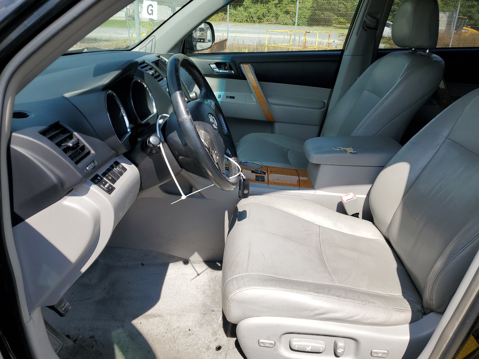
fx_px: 360
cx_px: 240
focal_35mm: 26
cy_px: 180
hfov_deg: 67.3
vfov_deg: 53.1
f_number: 1.5
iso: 50
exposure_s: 1/1667
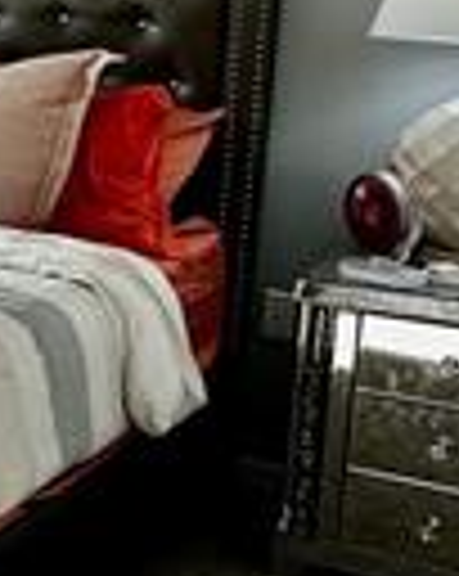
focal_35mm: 82
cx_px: -432
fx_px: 1396
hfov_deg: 15.4
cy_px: 176
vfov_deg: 23.2
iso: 50
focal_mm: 2.22
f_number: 2.2
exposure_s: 1/120
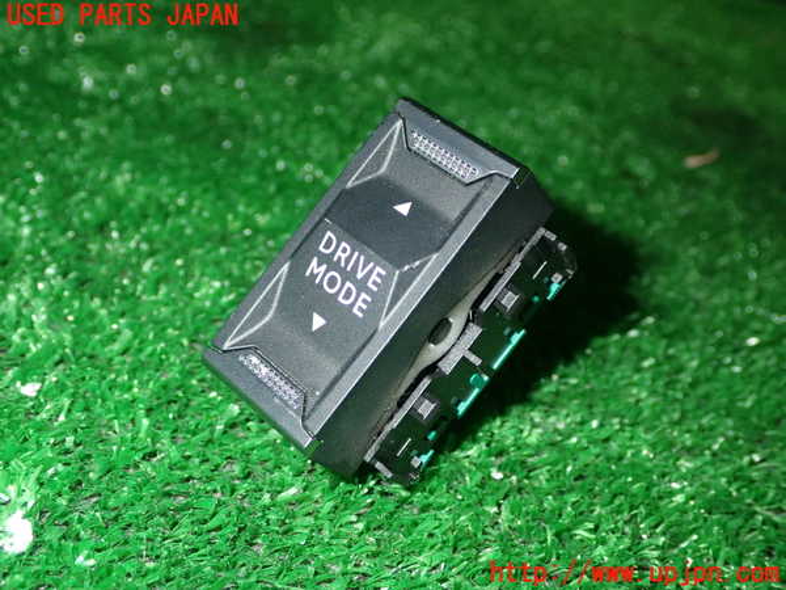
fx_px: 999
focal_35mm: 44
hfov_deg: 42.9
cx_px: 393
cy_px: 295
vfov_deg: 32.9
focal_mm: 7.84
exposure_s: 1/40
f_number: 9
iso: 320
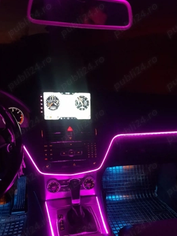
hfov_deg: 46.7
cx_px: 96
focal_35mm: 30
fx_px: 205
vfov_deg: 59.8
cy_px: 134
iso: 250
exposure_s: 1/10
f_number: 1.7
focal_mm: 4.3
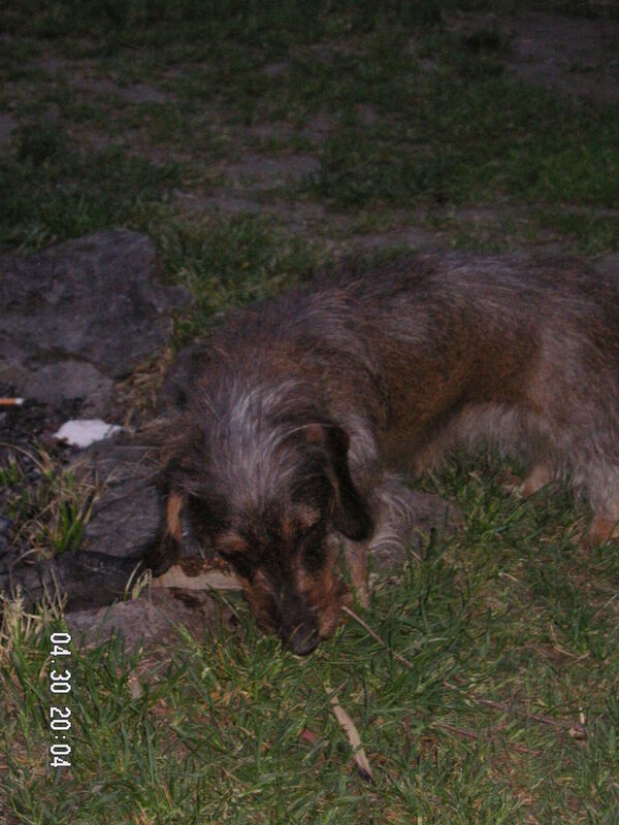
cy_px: 412
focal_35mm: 96
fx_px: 2289
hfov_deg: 15.4
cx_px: 310
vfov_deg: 20.4
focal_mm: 15.9
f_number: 4.9
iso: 160
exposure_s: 1/90
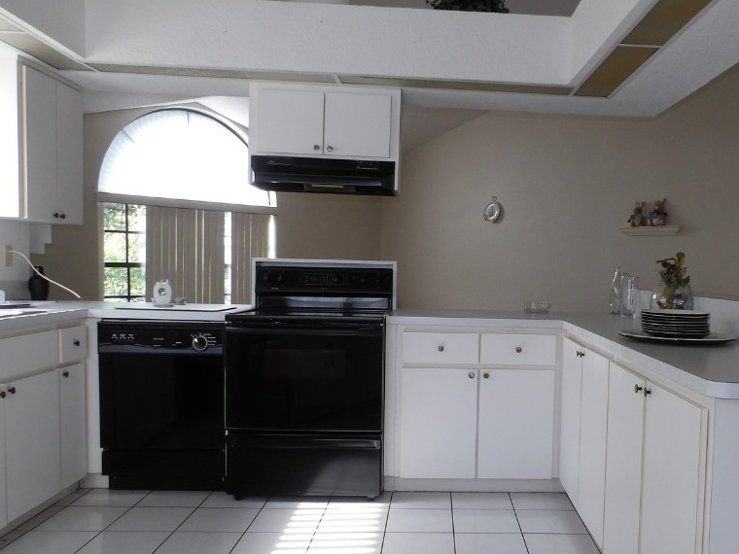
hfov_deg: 57.5
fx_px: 662
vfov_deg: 45.3
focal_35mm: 31
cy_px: 312
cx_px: 473
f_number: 4.1
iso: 151
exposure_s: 1/30
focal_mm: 4.2
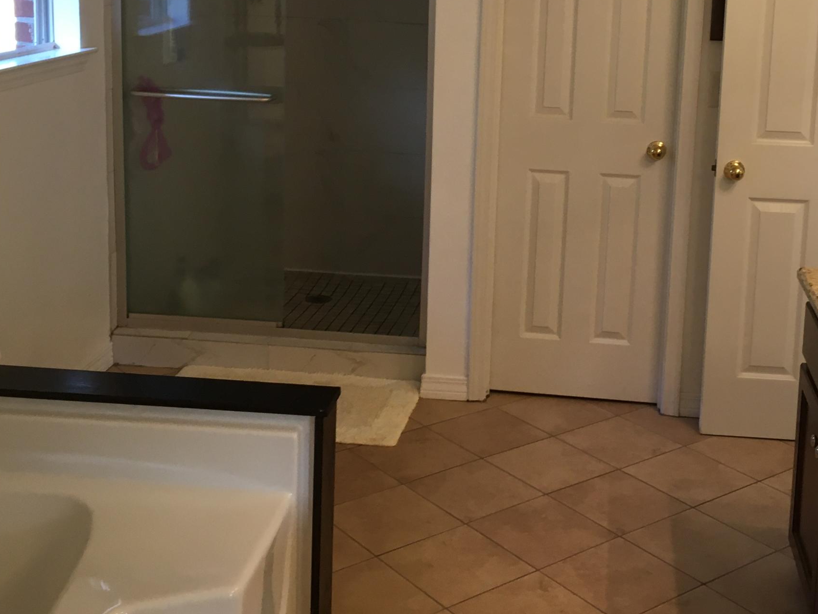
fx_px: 1205
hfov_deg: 37.4
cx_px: 491
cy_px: 126
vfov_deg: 28.0
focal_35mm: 51
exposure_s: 1/30
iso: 64
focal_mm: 4.15
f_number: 2.2
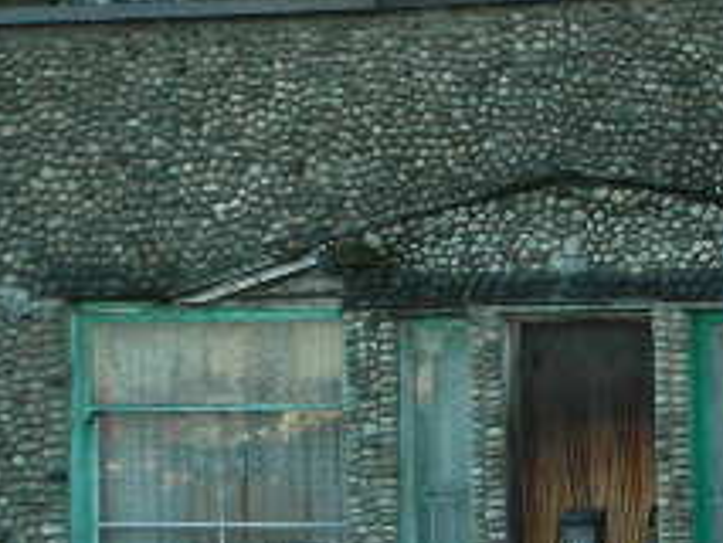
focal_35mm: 258
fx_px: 5392
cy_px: 350
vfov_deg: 5.8
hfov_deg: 7.6
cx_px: 669
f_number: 4.8
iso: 162
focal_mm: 14.3
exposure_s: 1/120
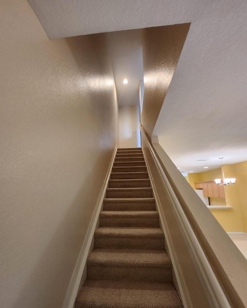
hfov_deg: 88.0
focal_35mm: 14
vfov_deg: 100.4
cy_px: 169
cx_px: 122
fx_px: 128
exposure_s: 1/60
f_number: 2.2
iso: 400
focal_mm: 1.74
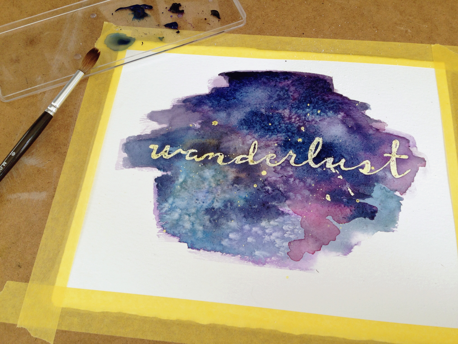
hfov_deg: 55.4
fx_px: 437
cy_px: 172
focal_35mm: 33
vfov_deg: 42.9
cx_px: 229
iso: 50
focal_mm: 4.12
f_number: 2.4
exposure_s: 1/30
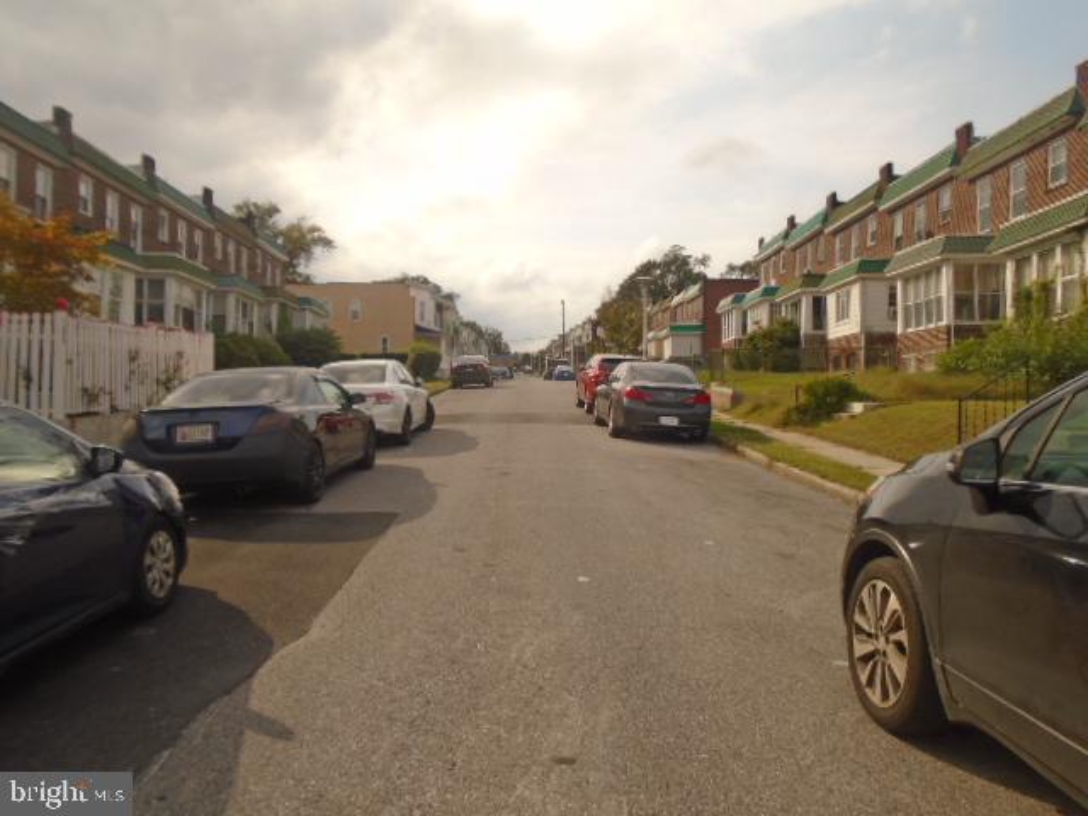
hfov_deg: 67.3
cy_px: 408
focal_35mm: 26
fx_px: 817
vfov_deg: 53.1
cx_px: 544
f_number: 8
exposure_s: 1/200
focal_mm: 4.6
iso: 100
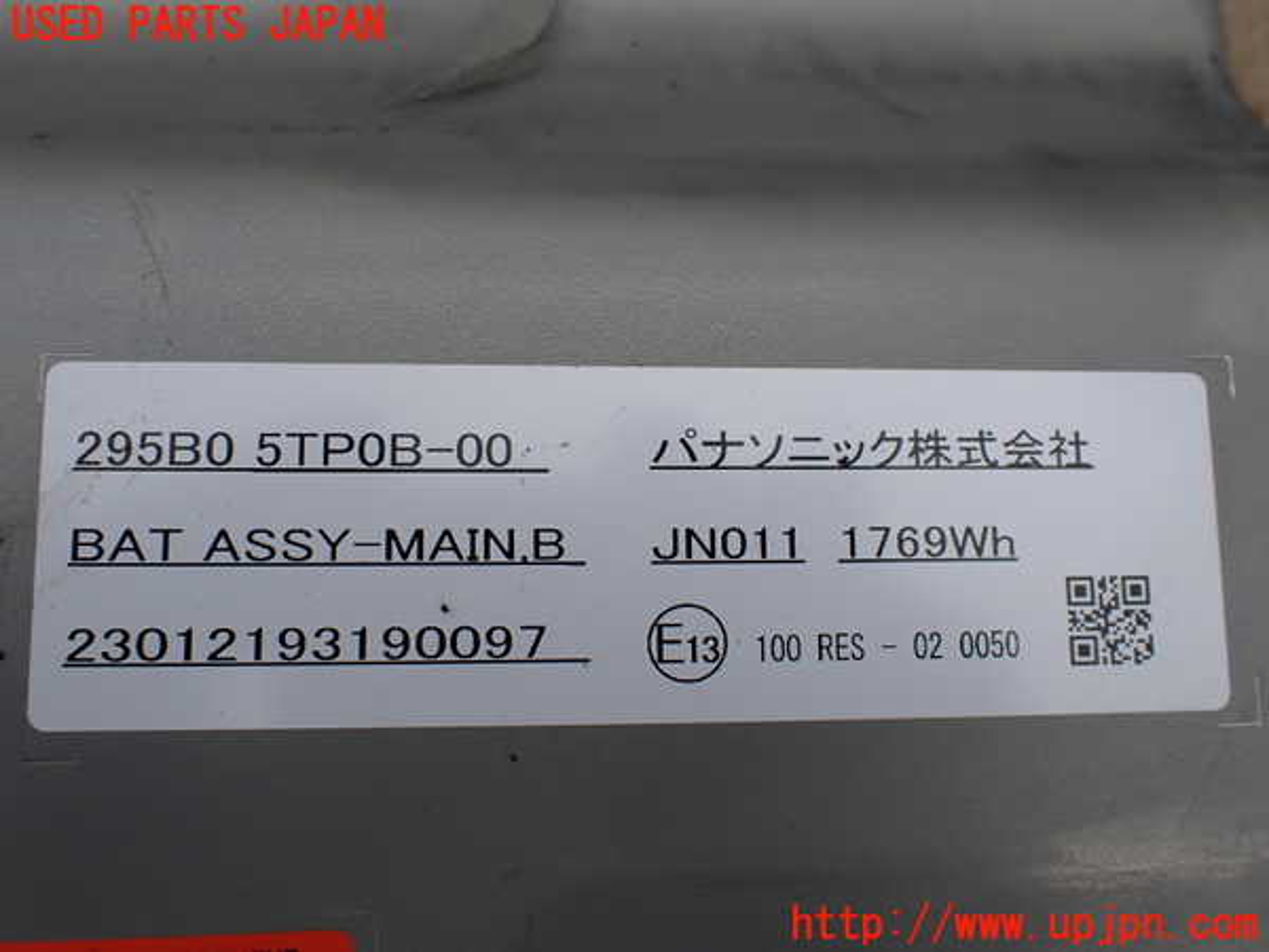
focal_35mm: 30
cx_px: 634
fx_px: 1100
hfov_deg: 60.0
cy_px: 476
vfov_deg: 46.8
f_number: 3.2
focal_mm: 5.4
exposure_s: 1/800
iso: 100
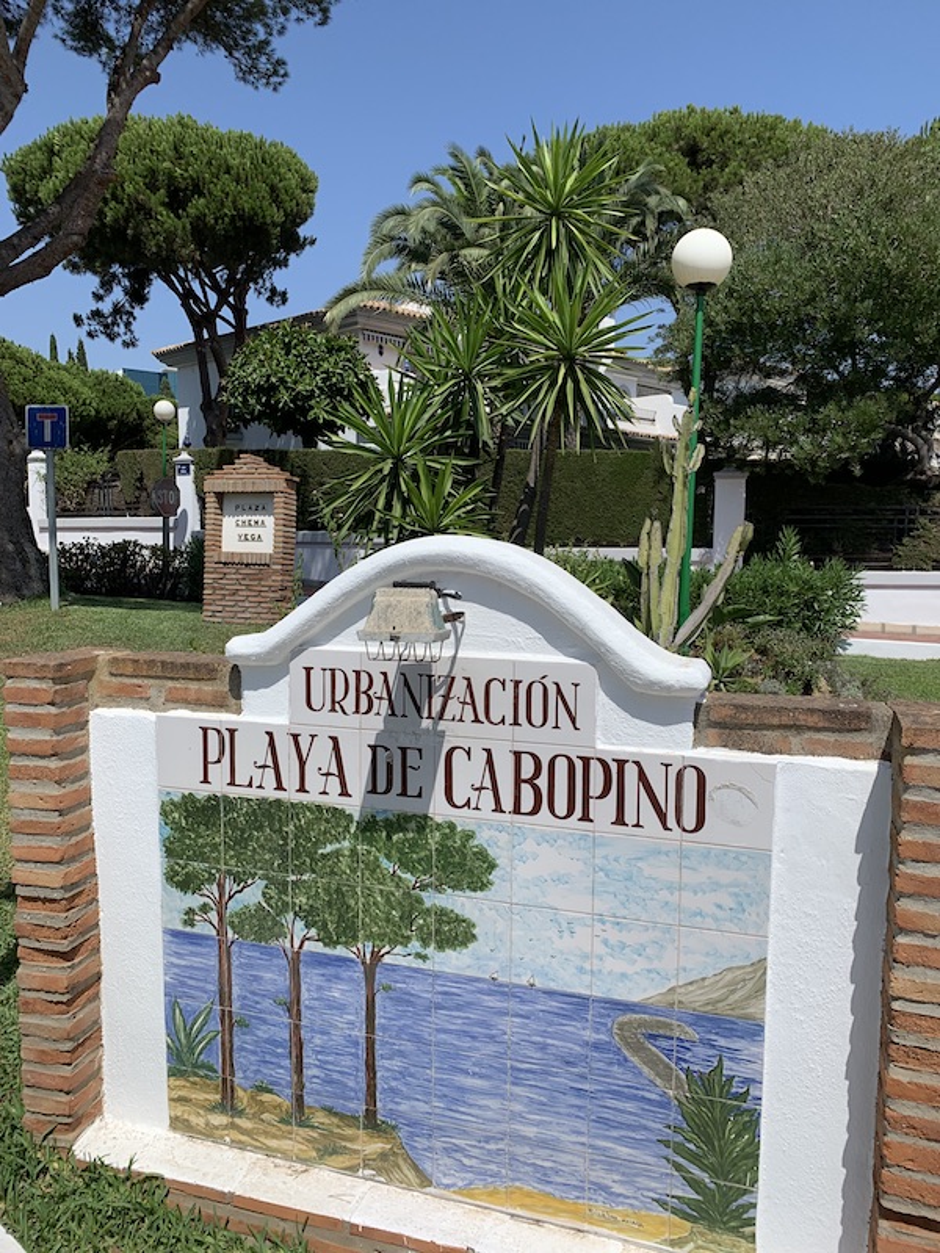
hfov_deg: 53.1
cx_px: 470
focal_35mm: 26
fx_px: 941
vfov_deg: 67.3
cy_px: 626
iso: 25
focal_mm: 4.25
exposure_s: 1/4274
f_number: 1.8
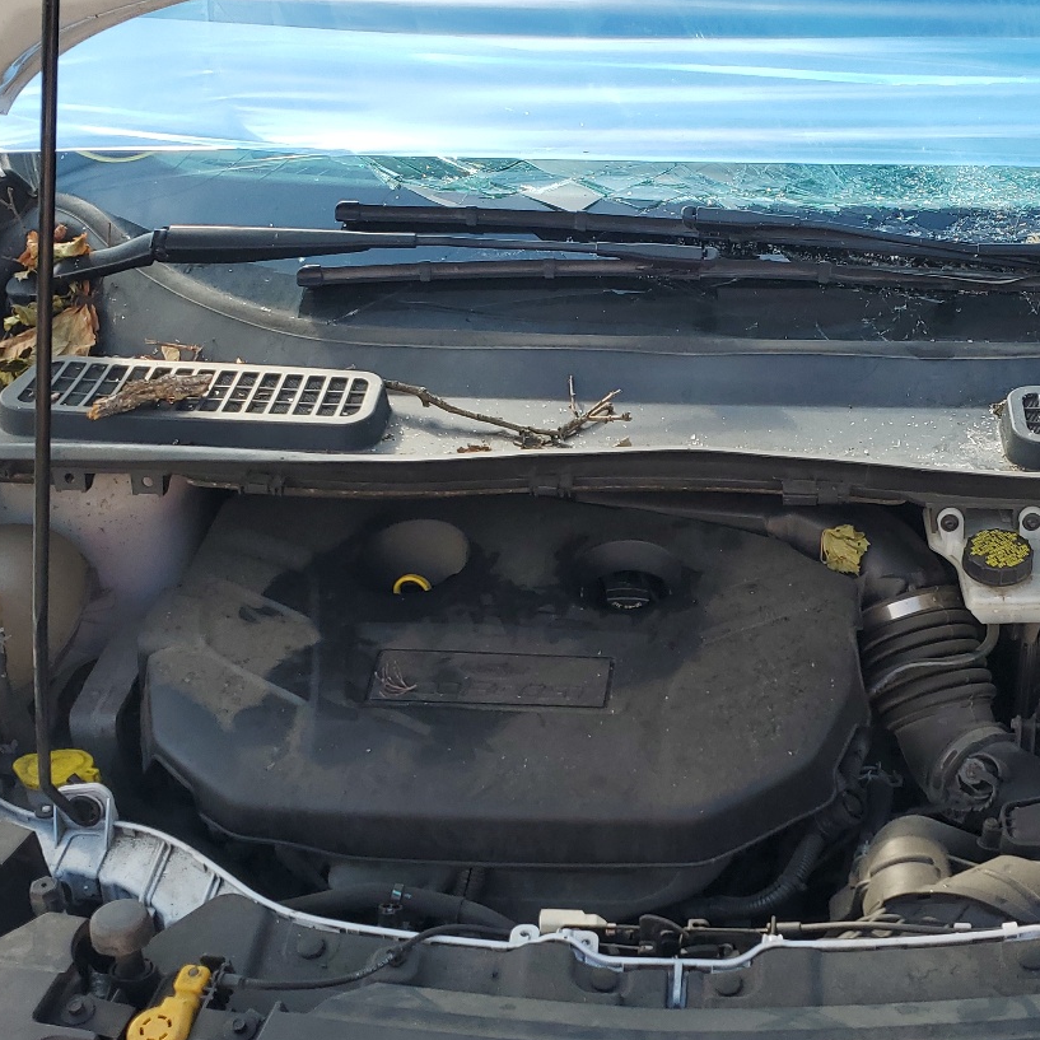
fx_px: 1530
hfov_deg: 37.2
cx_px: 681
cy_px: 657
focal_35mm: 45
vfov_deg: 37.3
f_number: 1.5
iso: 50
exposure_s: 1/1000
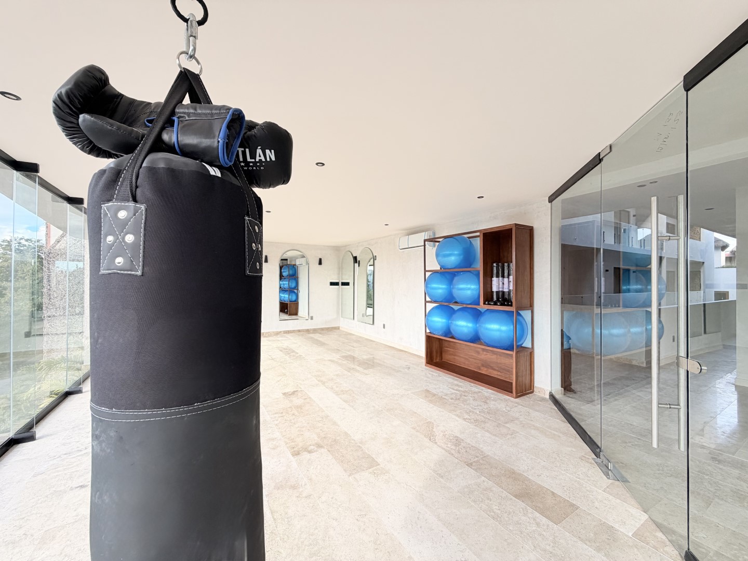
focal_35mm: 14
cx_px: 374
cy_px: 280
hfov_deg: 102.1
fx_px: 303
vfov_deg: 85.7
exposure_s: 1/498
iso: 64
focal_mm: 2.22
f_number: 2.2
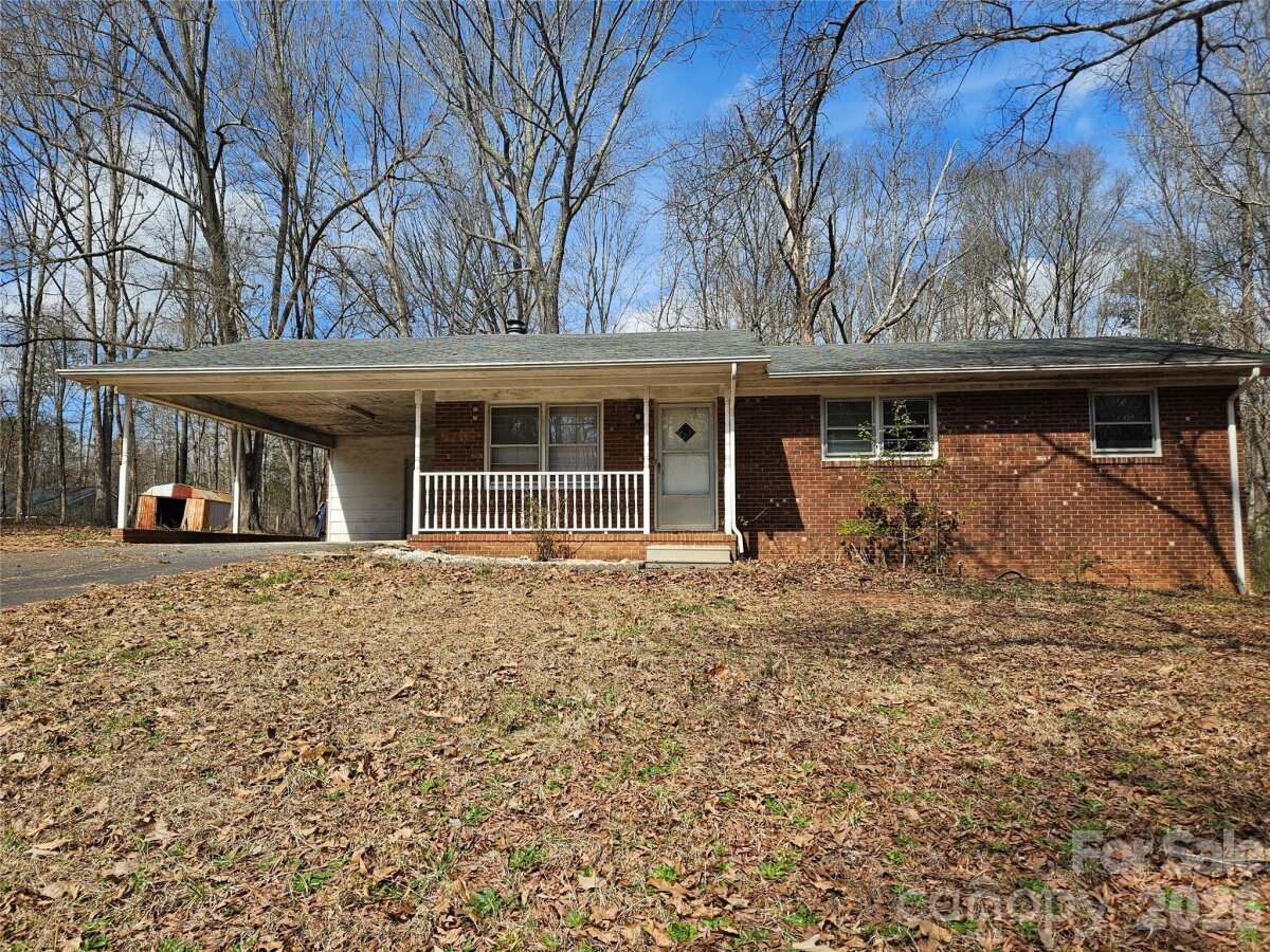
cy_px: 476
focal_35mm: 23
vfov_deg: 58.9
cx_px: 635
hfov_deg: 73.9
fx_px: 844
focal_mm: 5.4
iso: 25
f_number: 1.8
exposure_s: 1/1350
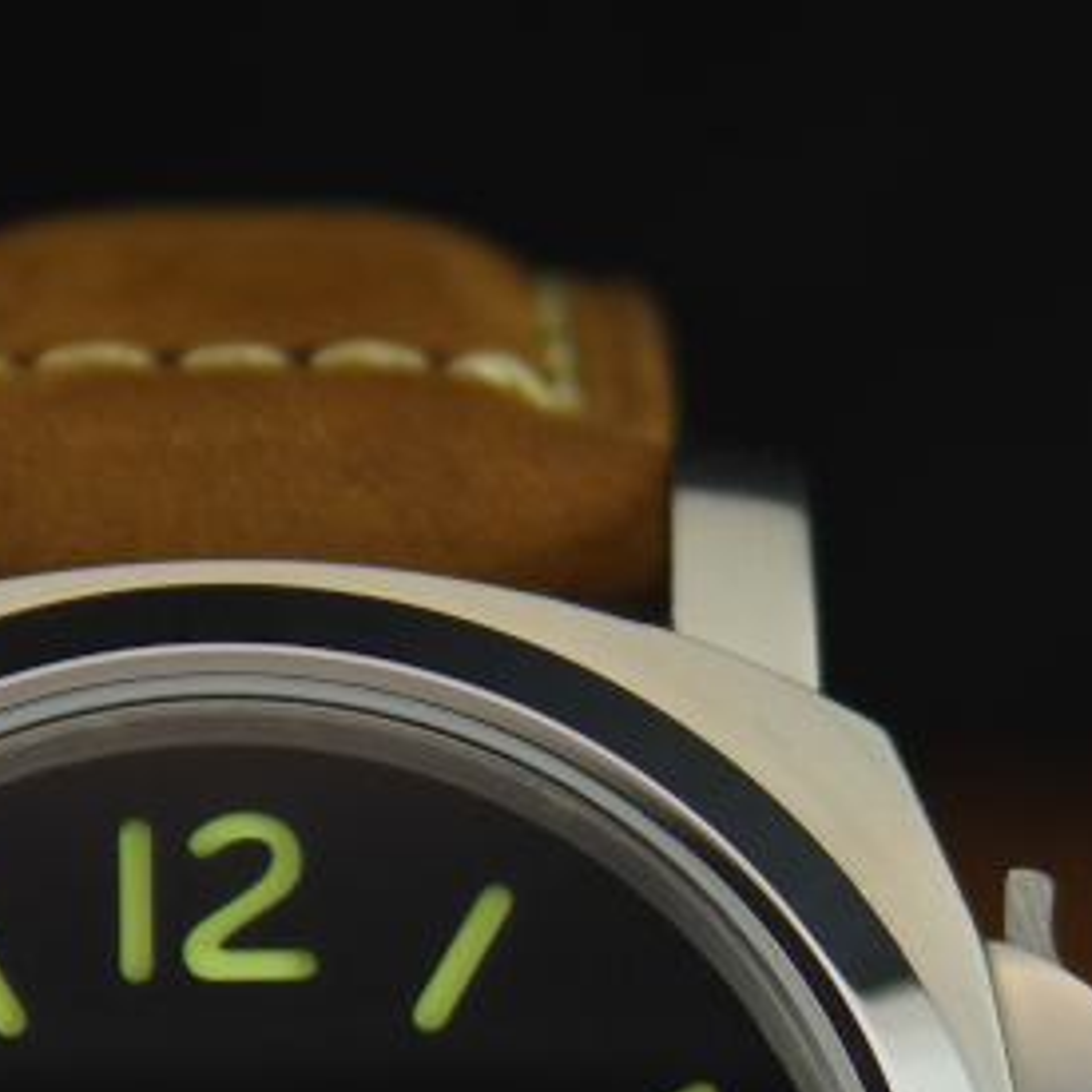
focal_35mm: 292
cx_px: 294
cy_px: 1636
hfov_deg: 6.0
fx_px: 10432
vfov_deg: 5.9
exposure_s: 1/80
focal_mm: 75
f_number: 3.5
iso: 320
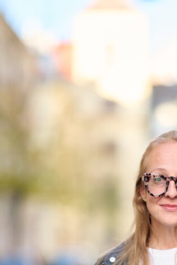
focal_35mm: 188
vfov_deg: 10.8
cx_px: 176
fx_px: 1385
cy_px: 273
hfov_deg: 7.3
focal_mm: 85
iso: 200
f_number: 1.2
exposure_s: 1/1600
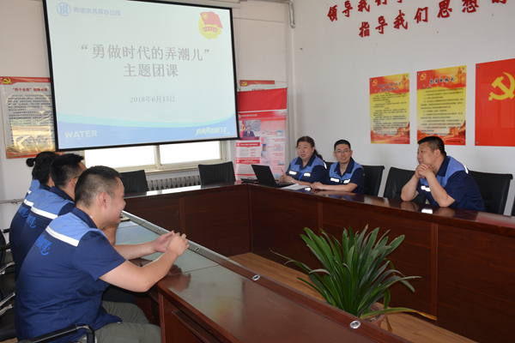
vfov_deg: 40.0
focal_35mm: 33
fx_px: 472
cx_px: 258
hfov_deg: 57.2
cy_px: 172
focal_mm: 22
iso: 720
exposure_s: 1/125
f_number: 5.6
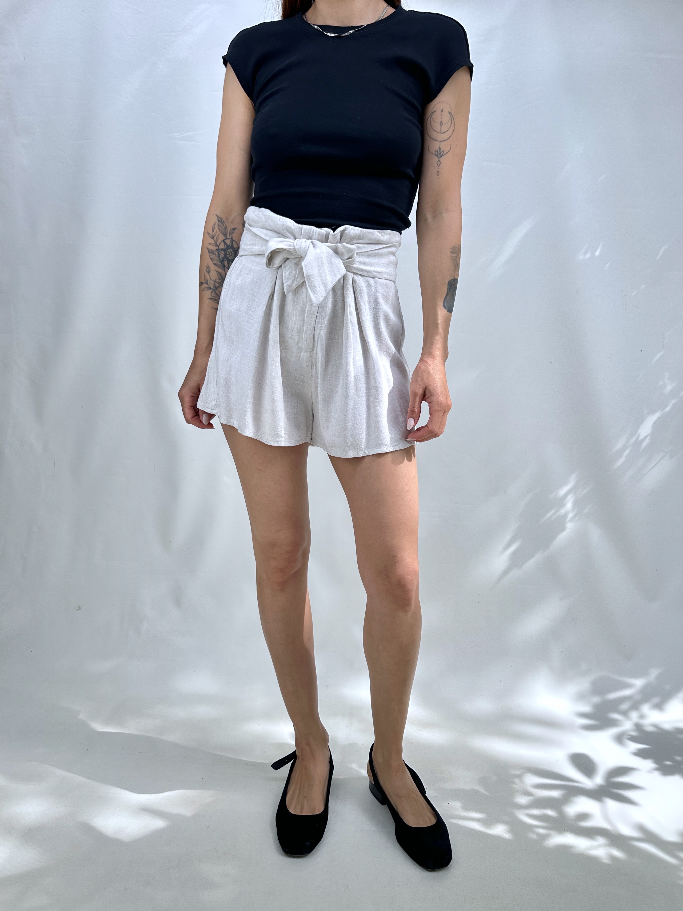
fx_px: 631
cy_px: 456
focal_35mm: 24
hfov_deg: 56.8
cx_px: 342
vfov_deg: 71.6
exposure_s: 1/816
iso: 80
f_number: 1.78
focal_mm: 6.86
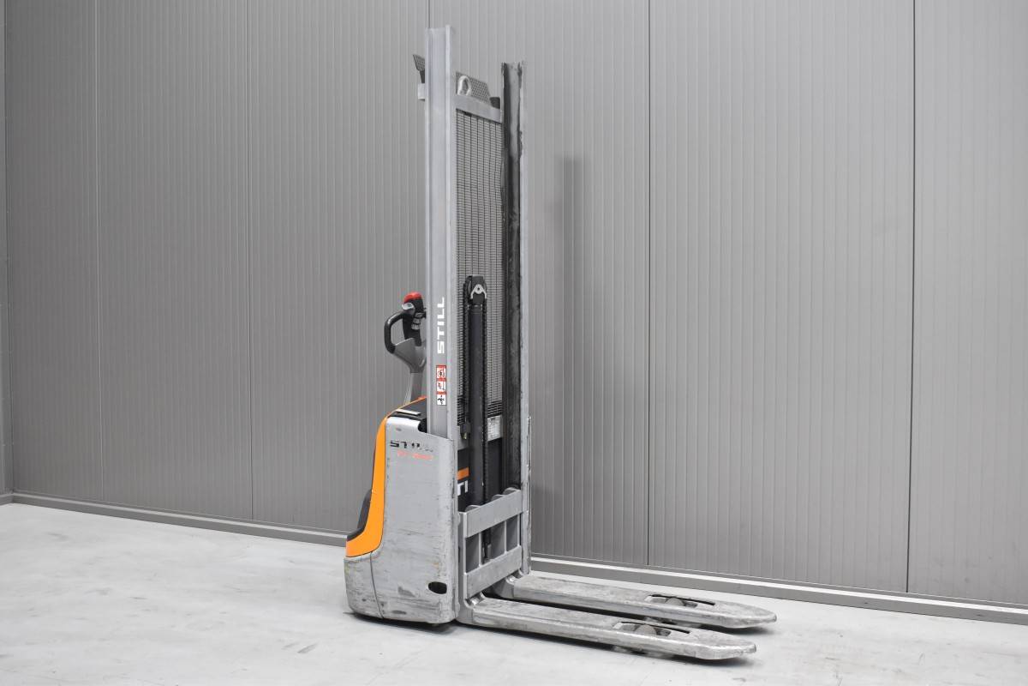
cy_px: 343
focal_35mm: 36
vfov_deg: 36.9
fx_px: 1028
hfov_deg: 53.1
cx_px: 514
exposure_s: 1/30
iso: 1600
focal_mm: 24
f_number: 5
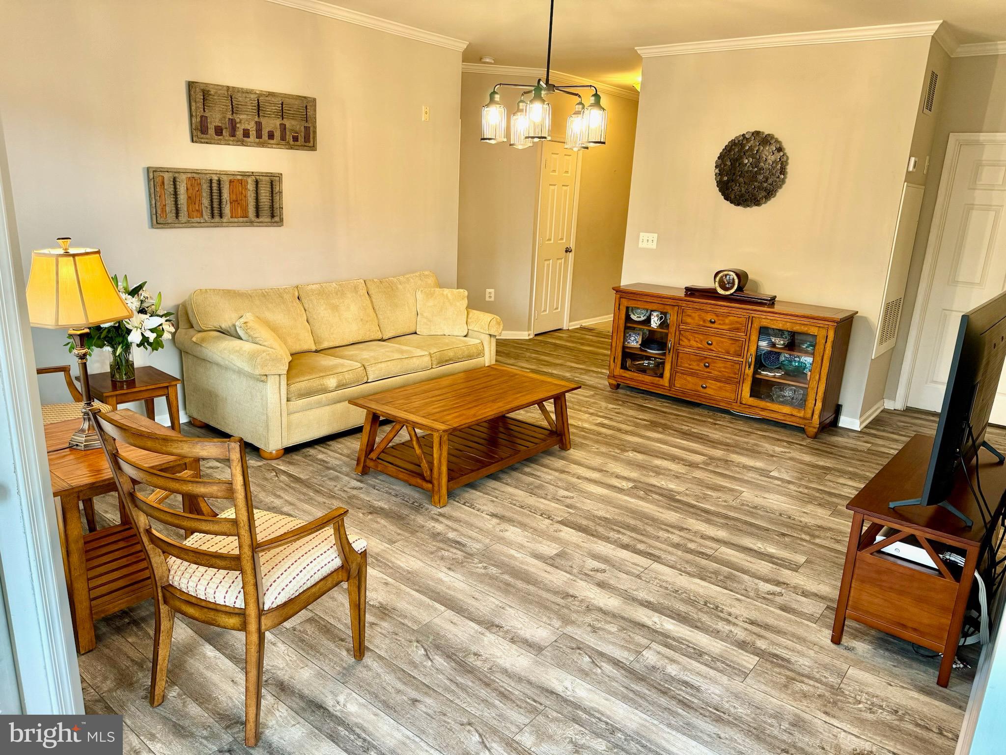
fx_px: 697
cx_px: 503
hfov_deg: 71.6
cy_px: 378
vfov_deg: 56.8
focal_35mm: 24
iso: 160
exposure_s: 1/60
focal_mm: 6.86
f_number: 1.78
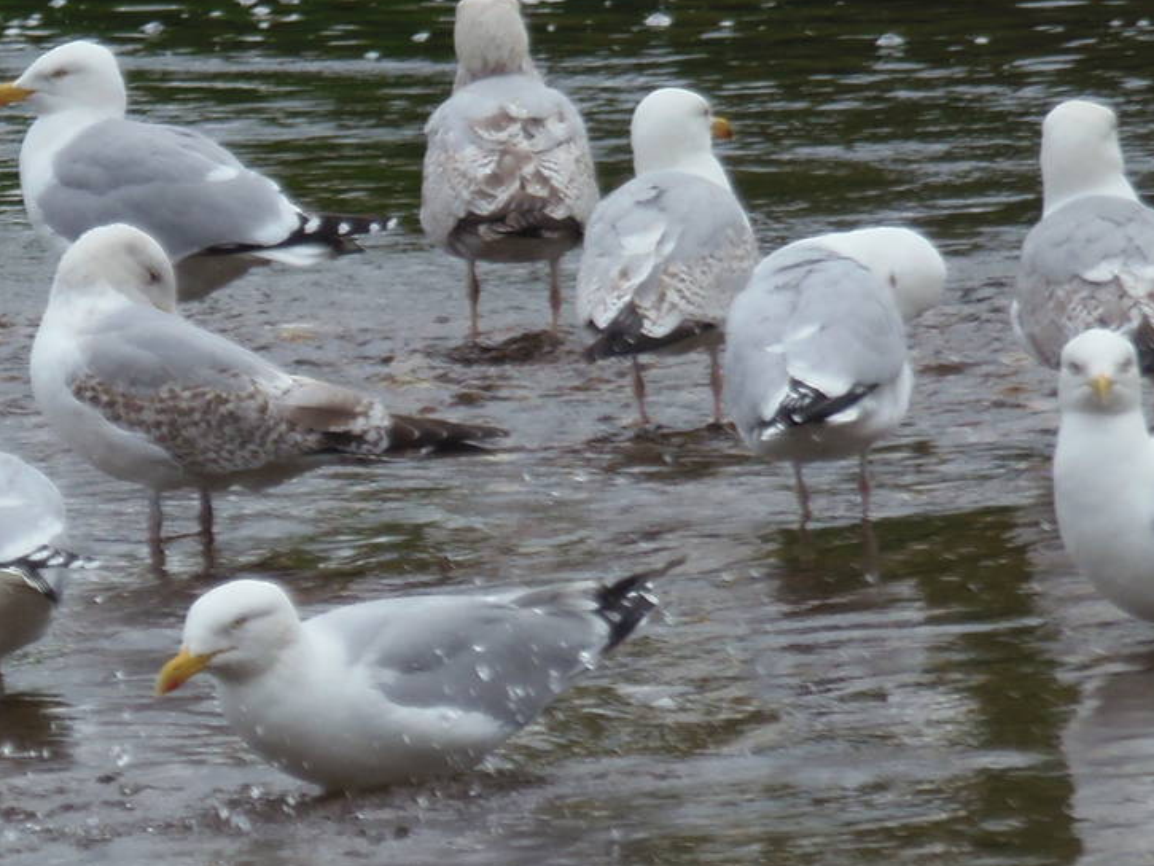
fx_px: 32876
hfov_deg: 2.0
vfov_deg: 1.5
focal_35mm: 986
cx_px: 175
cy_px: 263
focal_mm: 82.8
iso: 64
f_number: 5
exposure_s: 1/320
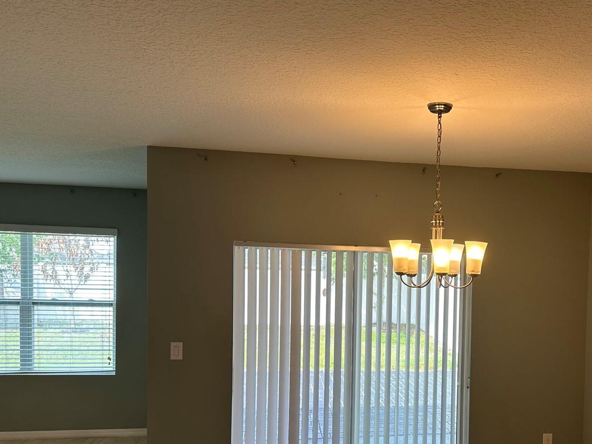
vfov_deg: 39.0
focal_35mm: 36
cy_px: 309
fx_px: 616
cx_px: 409
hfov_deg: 50.1
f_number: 1.78
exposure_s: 1/175
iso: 80
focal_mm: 6.86
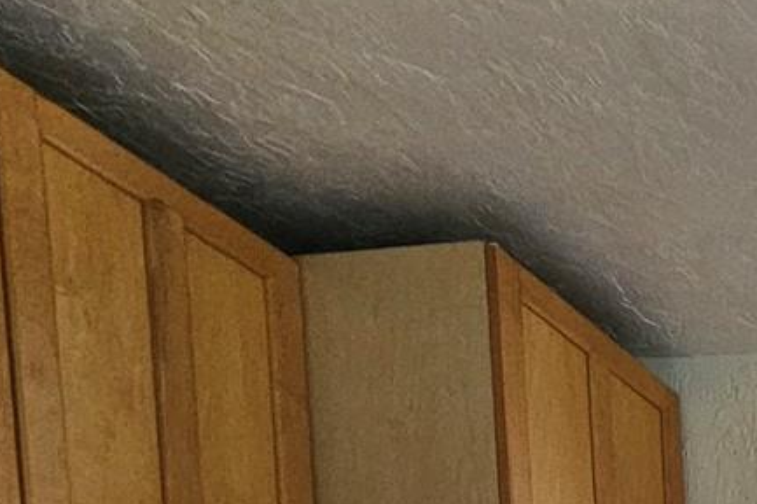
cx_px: 1247
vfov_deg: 17.8
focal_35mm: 50
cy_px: 1029
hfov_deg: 24.9
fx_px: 1051
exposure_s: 1/60
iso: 400
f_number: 2.2
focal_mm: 2.2
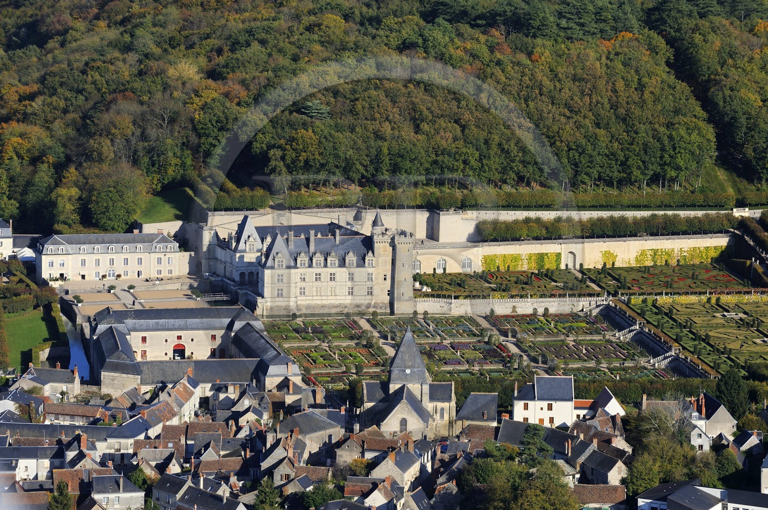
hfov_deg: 10.8
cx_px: 384
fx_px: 4050
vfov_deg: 7.2
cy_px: 255
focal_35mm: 190
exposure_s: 1/800
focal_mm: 190
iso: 400
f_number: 11
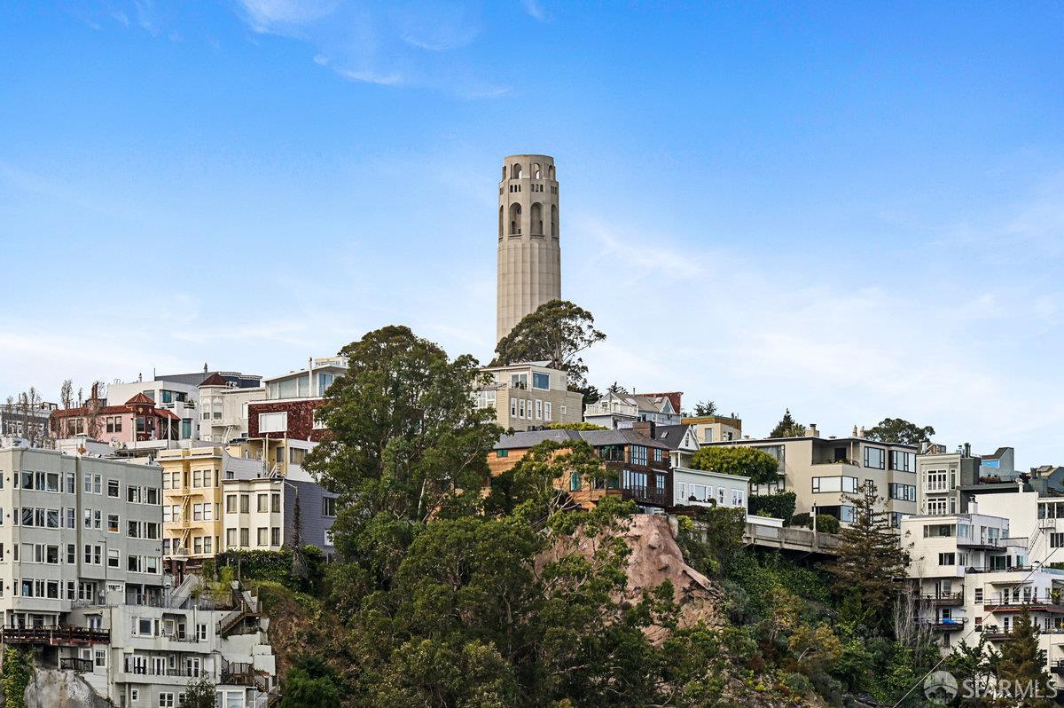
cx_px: 532
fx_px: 3839
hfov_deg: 15.8
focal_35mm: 130
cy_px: 354
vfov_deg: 10.5
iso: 400
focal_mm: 130
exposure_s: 1/640
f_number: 11
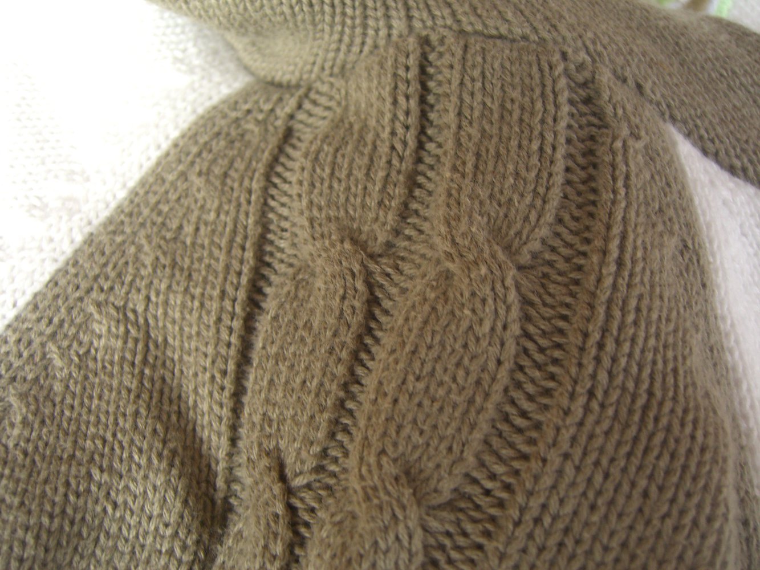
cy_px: 285
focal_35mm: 38
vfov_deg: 37.7
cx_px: 380
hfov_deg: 49.0
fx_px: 834
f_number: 2.8
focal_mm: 7.9
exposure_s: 1/50
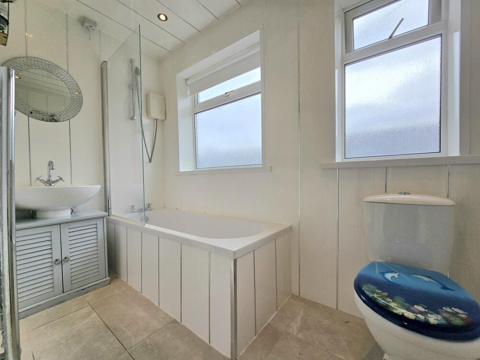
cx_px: 240
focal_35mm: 13
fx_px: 180
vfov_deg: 89.9
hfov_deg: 106.2
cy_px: 180
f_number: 2.2
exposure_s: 1/769
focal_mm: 2.2
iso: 50
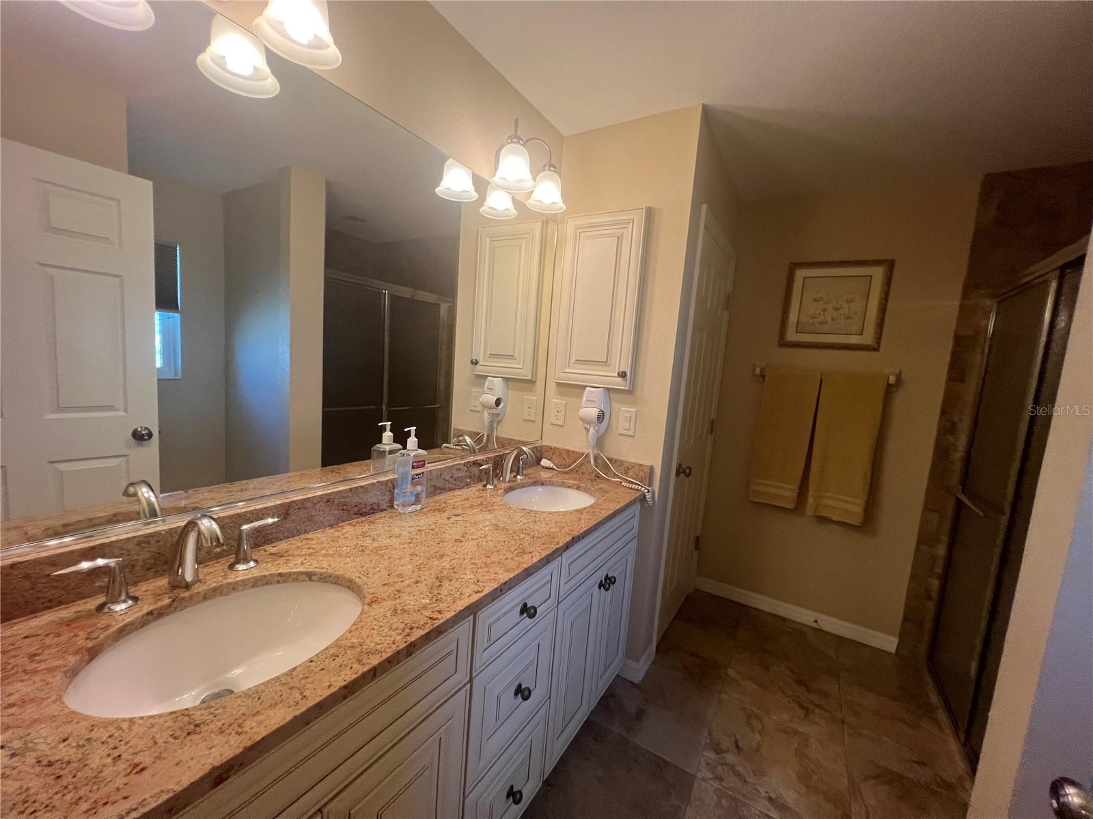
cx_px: 546
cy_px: 410
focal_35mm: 13
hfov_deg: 106.2
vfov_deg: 89.9
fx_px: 410
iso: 250
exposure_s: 1/120
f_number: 1.8
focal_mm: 1.57
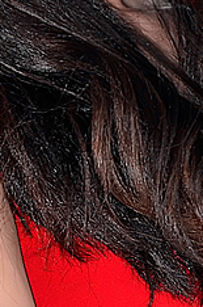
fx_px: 6861
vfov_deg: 2.6
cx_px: 112
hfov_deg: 1.7
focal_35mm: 808
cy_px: 178
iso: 320
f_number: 5.6
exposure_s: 1/60
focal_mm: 105
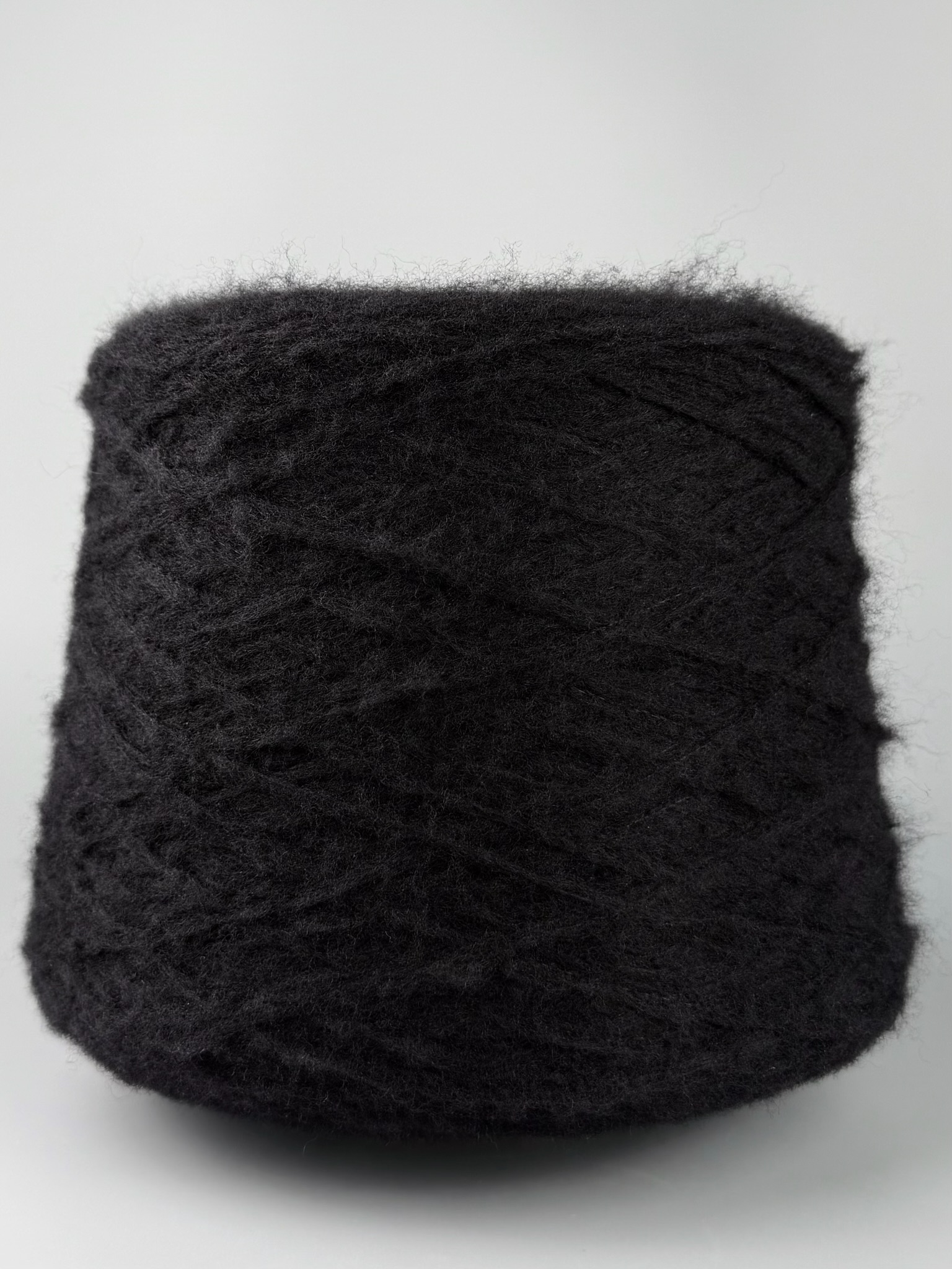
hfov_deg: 56.8
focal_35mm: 24
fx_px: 880
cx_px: 476
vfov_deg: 71.6
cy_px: 634
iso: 64
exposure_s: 1/273
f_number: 1.78
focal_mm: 6.76
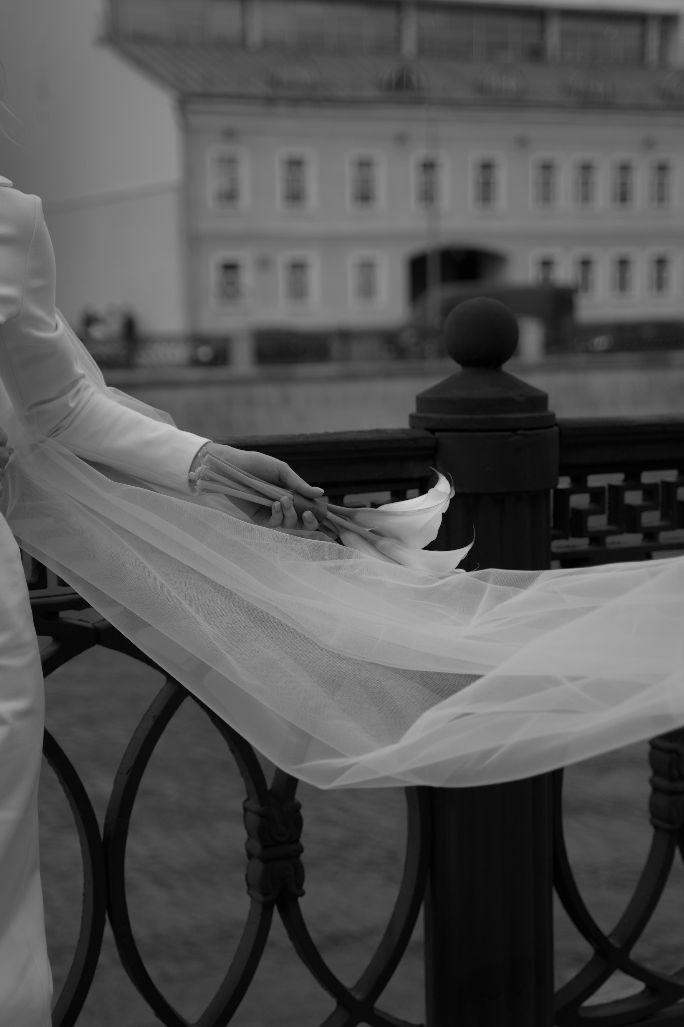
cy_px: 518
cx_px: 337
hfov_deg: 25.1
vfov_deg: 36.9
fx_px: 1539
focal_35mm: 54
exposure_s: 1/640
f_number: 2.8
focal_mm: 52
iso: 125
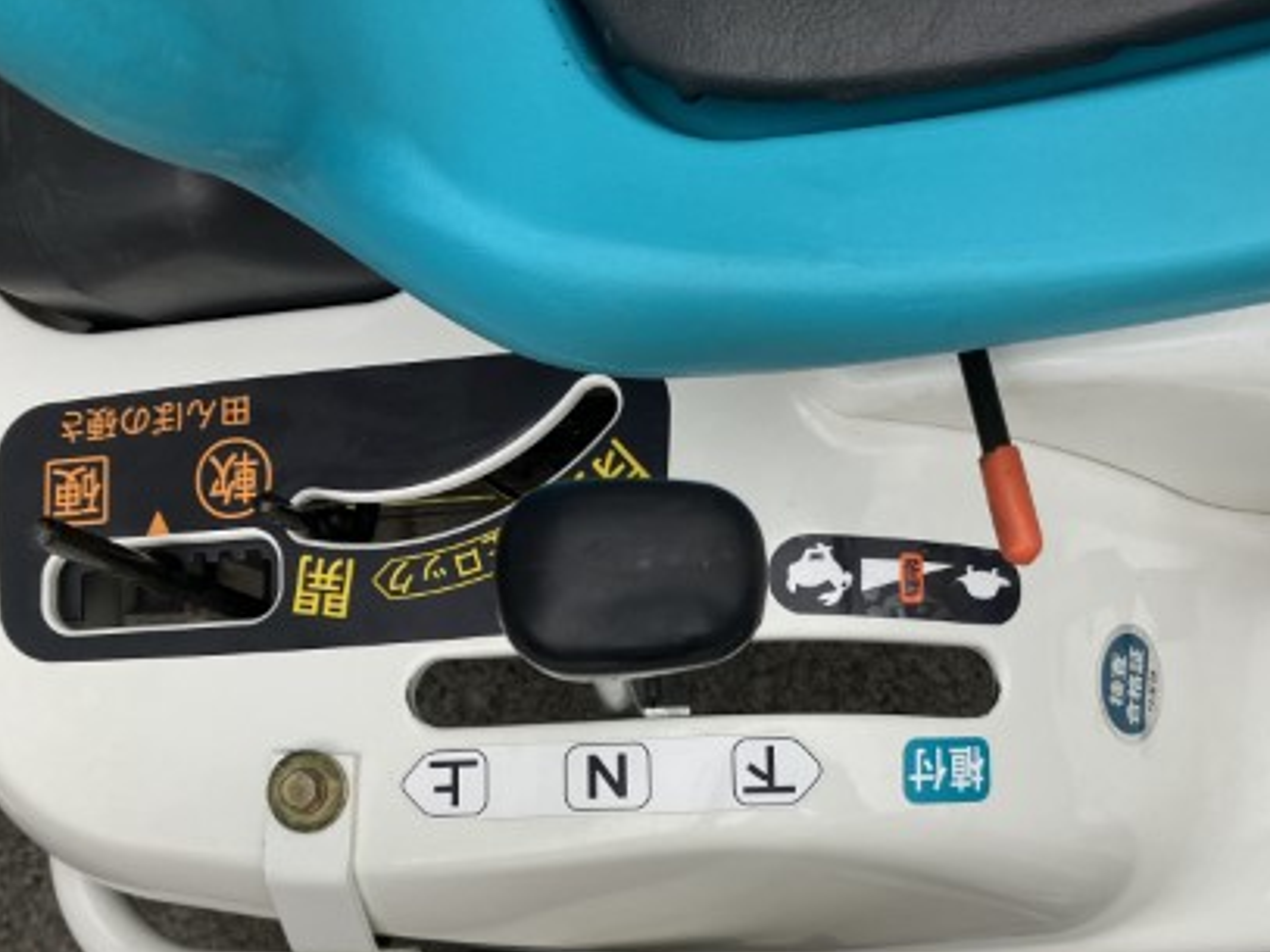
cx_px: 686
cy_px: 737
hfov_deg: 42.9
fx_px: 1614
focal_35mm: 44
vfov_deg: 32.1
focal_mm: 3.99
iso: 32
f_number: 1.8
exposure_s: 1/571
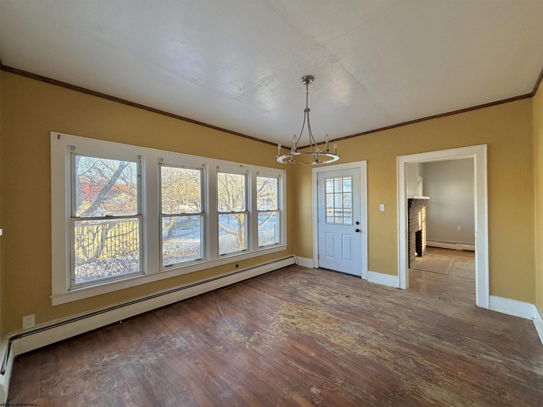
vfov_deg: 85.7
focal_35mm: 14
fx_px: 220
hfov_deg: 102.1
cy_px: 204
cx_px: 272
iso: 320
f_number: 2.2
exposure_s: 1/117
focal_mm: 2.22
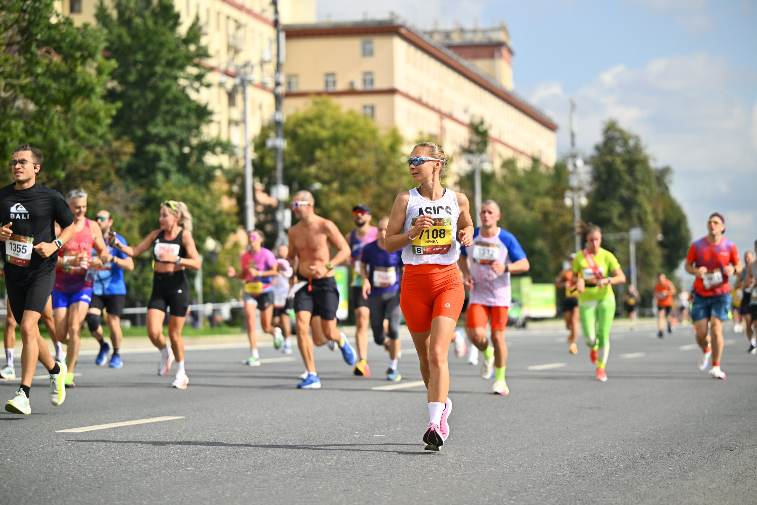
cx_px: 378
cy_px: 252
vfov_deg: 12.5
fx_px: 2313
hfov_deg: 18.6
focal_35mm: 110
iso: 125
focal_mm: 110
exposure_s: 1/3200
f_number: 2.8
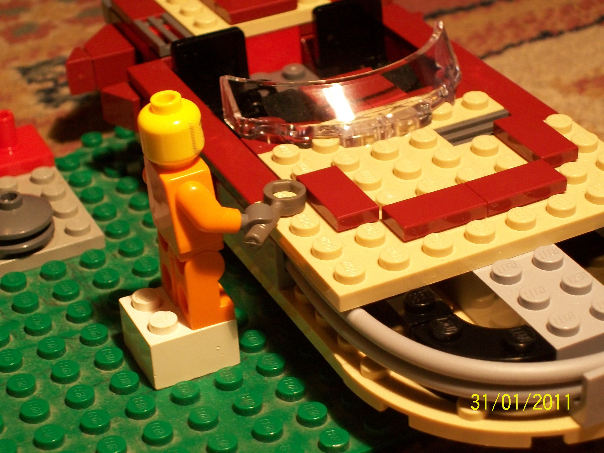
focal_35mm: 87
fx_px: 1518
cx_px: 302
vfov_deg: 17.0
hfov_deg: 22.5
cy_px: 226
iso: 160
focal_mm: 14.3
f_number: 4.3
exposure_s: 1/15
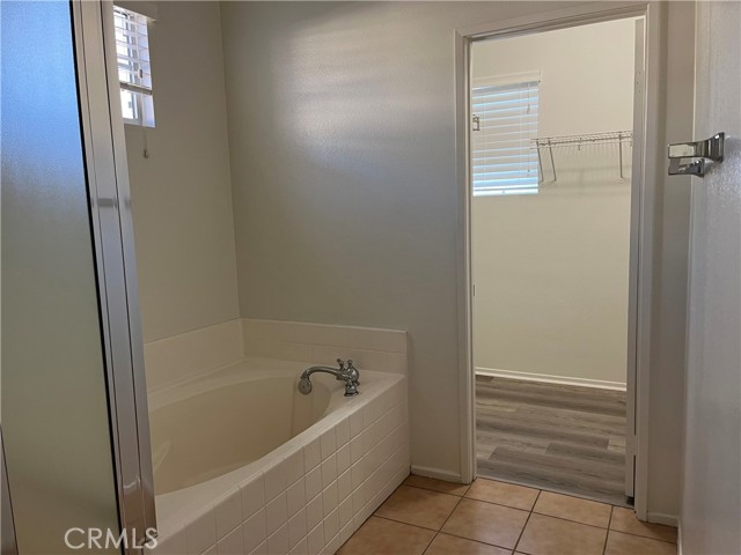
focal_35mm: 26
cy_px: 278
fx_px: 557
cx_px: 370
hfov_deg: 67.3
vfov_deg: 53.1
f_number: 1.6
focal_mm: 5.1
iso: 100
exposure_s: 1/60
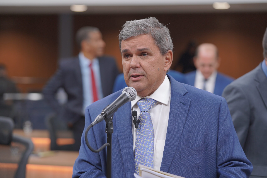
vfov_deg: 13.0
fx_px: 779
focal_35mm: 105
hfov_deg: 19.5
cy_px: 89
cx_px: 134
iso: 400
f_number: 3.5
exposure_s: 1/160
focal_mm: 105
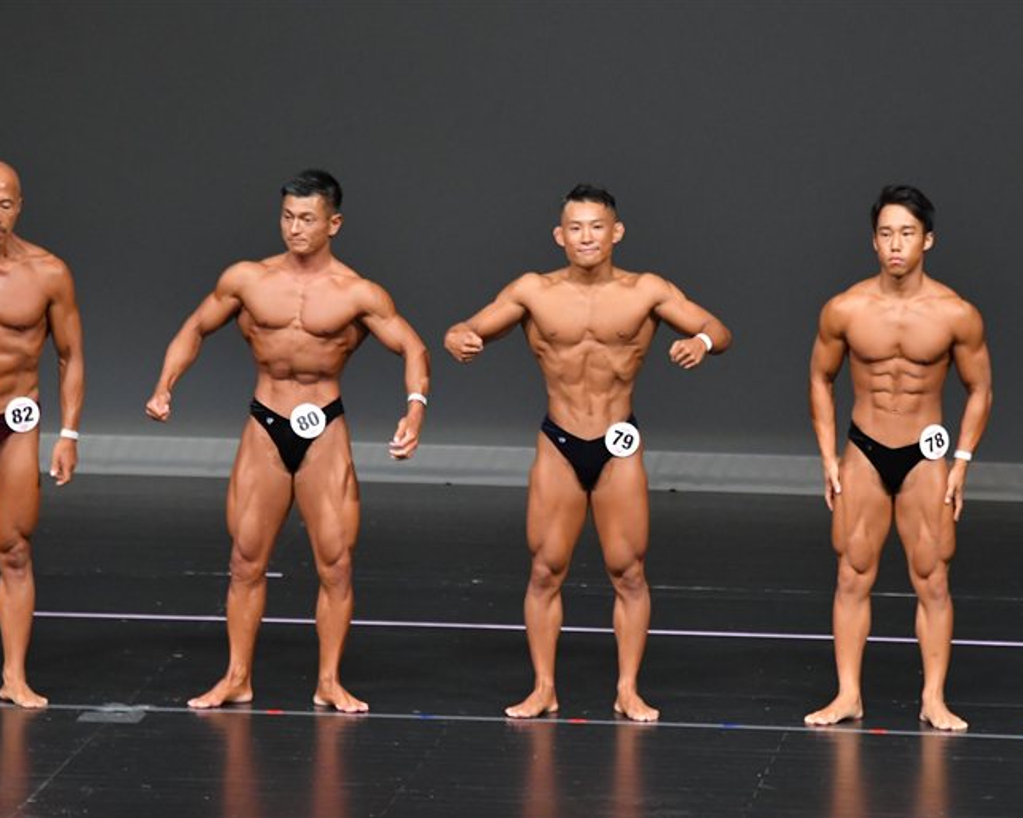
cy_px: 410
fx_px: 9775
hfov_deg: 6.0
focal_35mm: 323
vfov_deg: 4.8
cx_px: 605
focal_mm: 190
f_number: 5.6
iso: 4000
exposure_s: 1/400
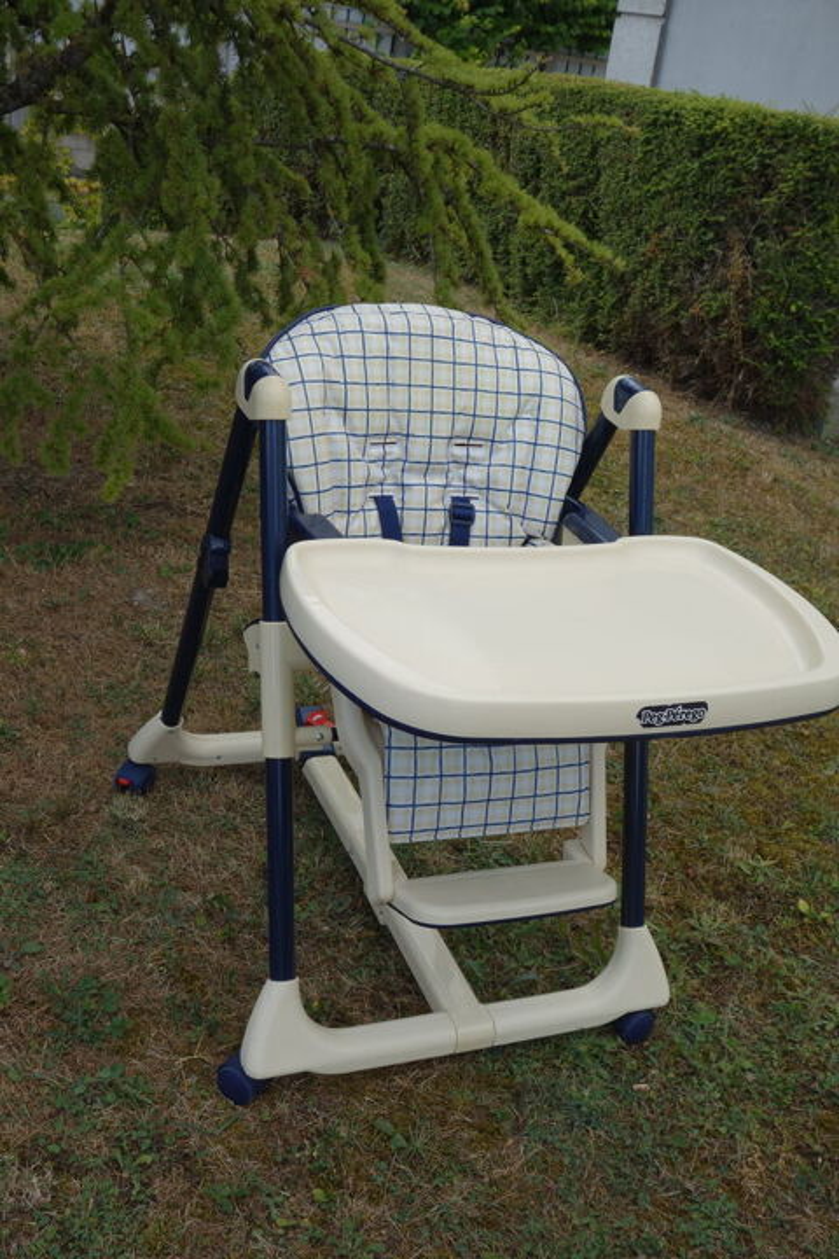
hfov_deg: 34.2
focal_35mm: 39
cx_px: 420
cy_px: 630
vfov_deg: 49.6
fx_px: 1363
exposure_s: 1/250
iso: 125
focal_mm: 14.4
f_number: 5.6
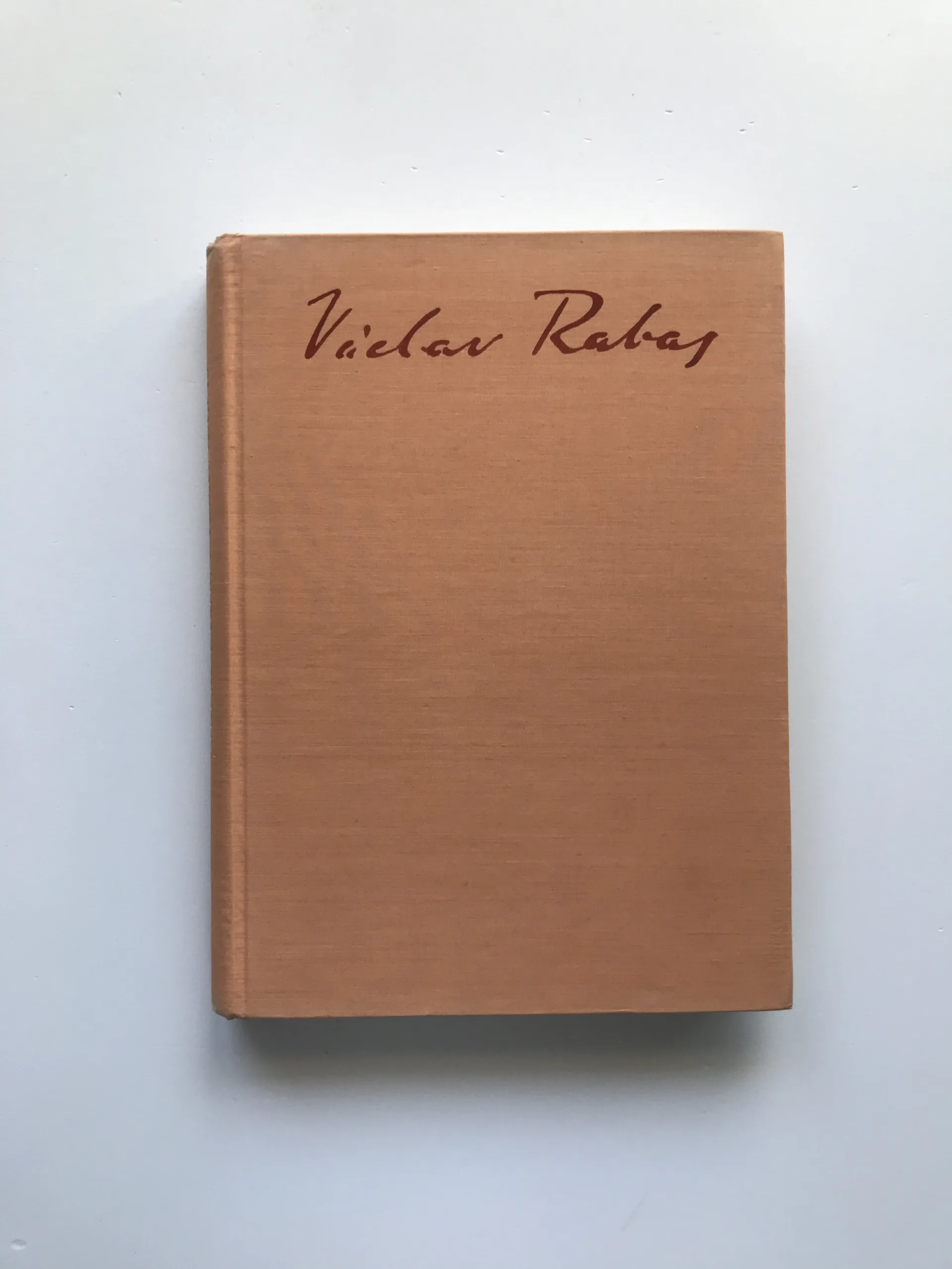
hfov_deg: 49.7
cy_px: 634
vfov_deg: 63.4
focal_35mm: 28
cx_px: 476
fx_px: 1027
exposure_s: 1/100
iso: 40
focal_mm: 3.99
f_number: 1.8
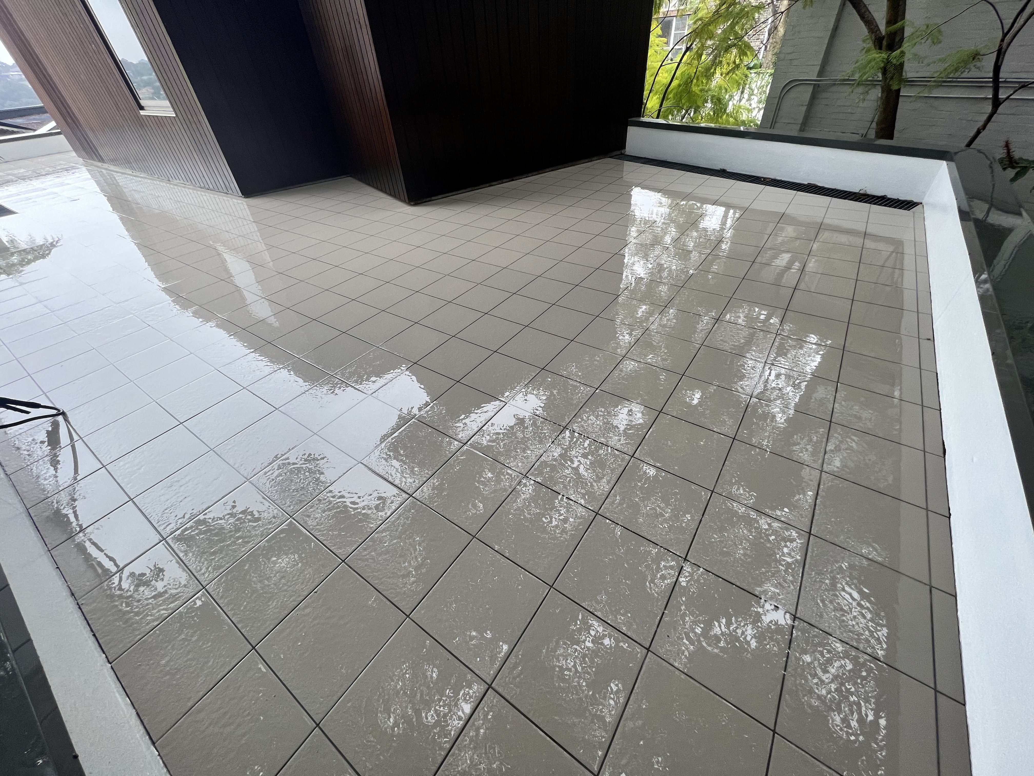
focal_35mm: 13
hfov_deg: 106.2
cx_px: 517
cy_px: 388
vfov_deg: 89.9
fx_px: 388
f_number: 1.8
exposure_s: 1/99
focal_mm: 1.57
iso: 64
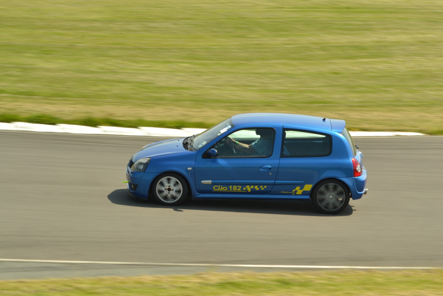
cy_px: 148
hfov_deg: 13.7
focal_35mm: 150
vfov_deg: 9.1
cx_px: 222
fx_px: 1846
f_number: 16
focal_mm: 100
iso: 200
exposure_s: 1/125
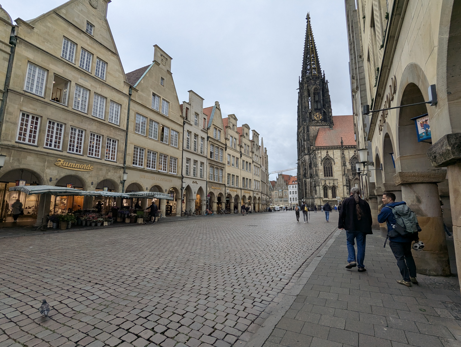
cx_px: 230
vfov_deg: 78.2
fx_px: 213
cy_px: 174
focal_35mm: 16
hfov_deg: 94.4
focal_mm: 2.35
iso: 50
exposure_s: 1/326
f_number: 2.2
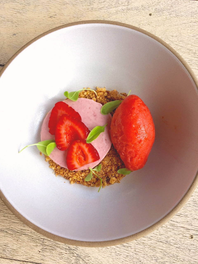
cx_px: 99
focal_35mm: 29
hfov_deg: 48.2
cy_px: 132
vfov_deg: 61.7
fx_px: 221
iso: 32
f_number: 2.2
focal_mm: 4.15
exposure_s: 1/416
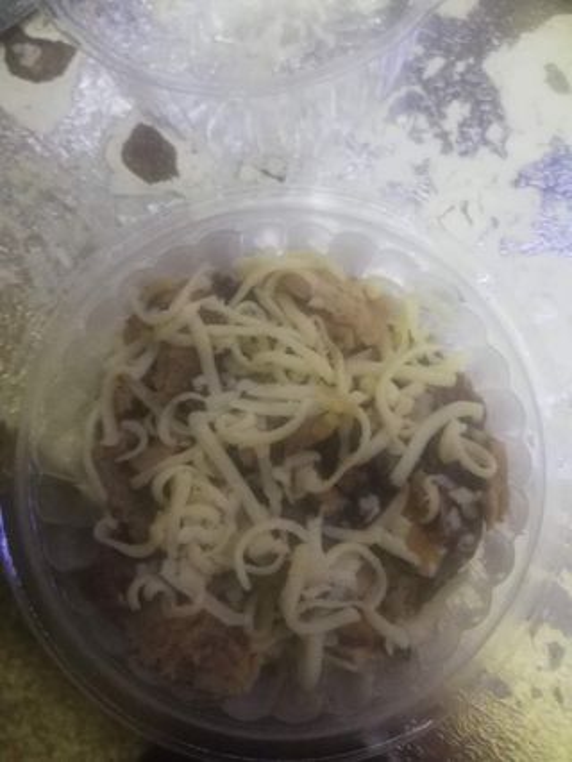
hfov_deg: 51.4
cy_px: 381
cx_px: 286
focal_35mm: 27
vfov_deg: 65.3
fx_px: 594
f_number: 2.2
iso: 640
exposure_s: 1/20
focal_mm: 3.81
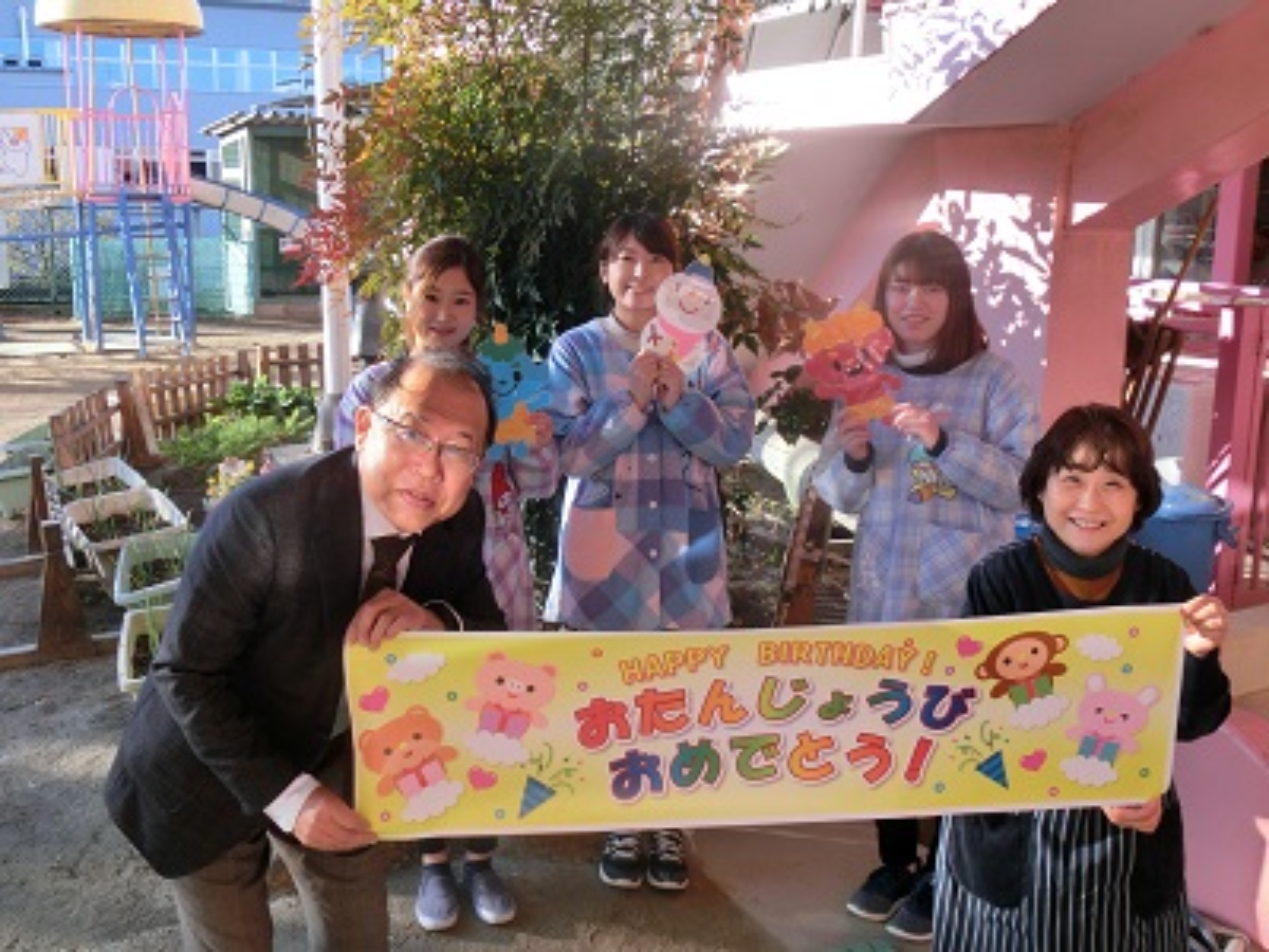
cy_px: 476
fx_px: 1393
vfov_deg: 37.7
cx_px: 634
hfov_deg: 49.0
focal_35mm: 38
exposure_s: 1/160
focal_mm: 6.67
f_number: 3.9
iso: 80
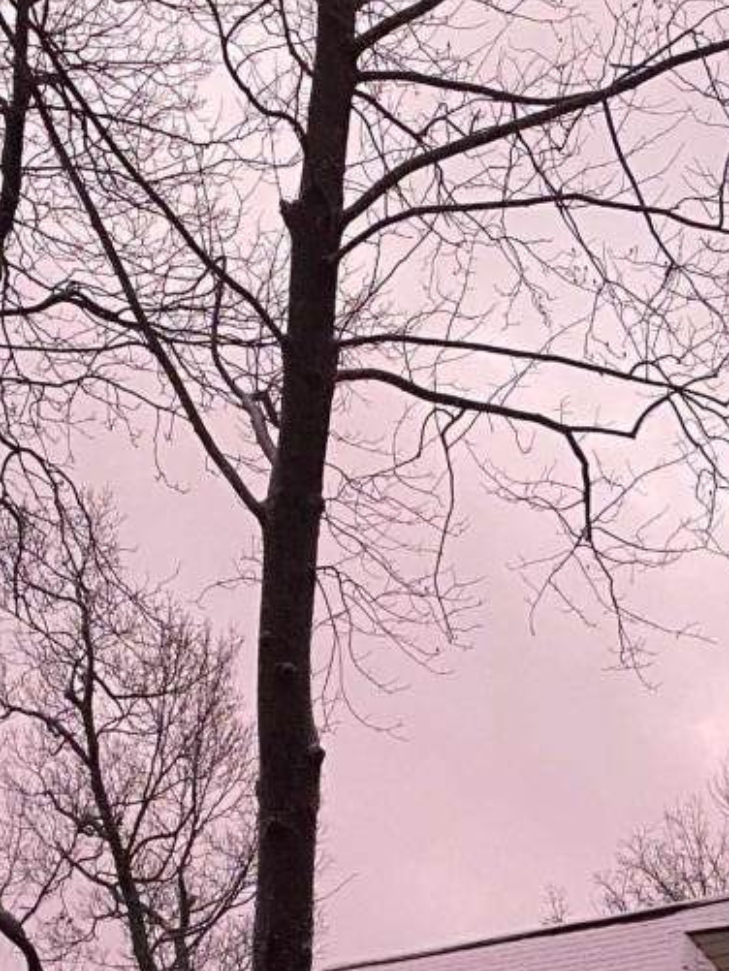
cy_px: 1240
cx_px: 492
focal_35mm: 83
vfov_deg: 21.4
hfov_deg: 17.7
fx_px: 2330
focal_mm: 4.25
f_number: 1.8
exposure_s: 1/78
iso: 125
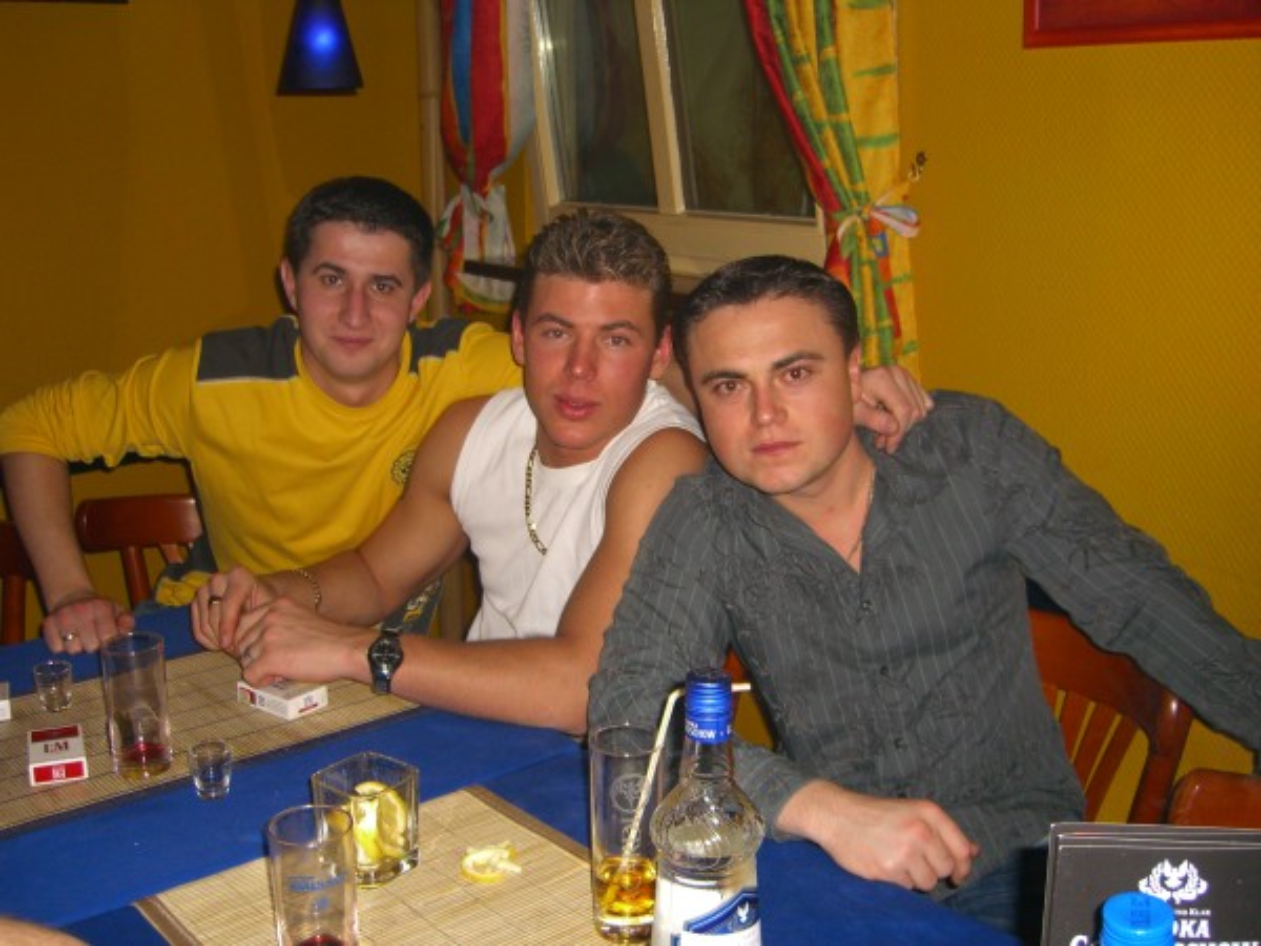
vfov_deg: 37.7
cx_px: 630
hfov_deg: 49.0
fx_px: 1384
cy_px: 473
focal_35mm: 38
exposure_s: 1/60
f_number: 2.8
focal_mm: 7.9
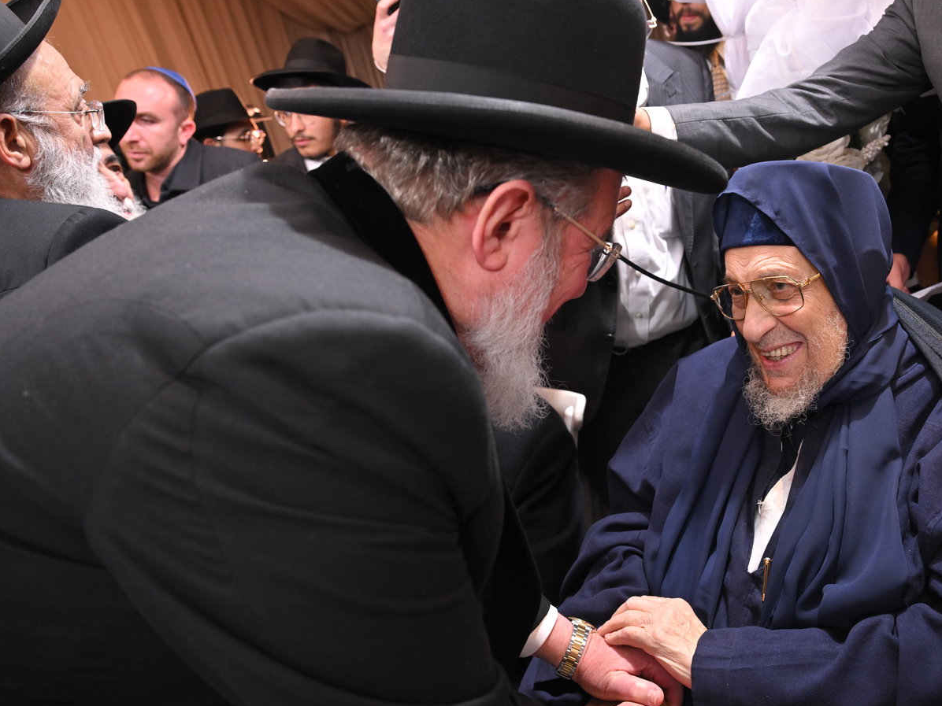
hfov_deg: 65.0
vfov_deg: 51.4
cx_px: 537
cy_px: 351
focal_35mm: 27
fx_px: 735
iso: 1250
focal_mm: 24
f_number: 4.5
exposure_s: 1/200
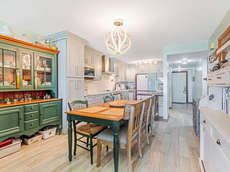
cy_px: 85
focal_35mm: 19
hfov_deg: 85.9
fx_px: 123
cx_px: 109
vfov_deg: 69.9
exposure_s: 1/100
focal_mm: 11
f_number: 9
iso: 250
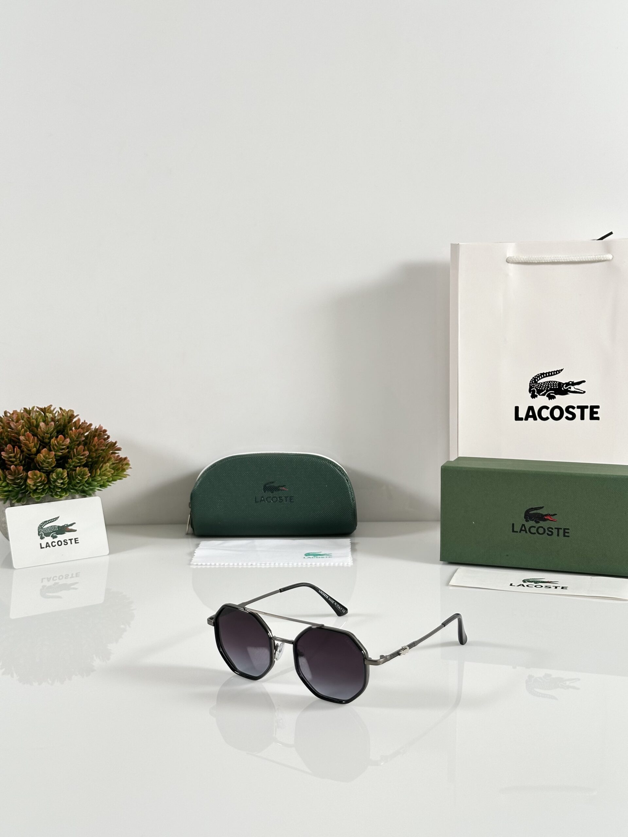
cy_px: 418
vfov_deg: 39.7
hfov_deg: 30.3
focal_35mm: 48
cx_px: 314
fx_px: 1161
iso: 64
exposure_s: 1/100
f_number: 1.78
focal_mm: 6.86
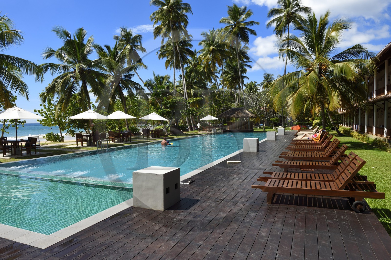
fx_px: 260
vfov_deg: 53.1
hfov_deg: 73.8
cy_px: 130
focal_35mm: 24
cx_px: 196
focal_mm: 24
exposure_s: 1/250
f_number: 10
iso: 200
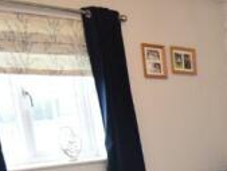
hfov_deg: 23.9
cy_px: 228
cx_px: 325
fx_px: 440
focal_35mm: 67
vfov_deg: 20.0
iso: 800
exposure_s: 1/60
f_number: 4
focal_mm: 12
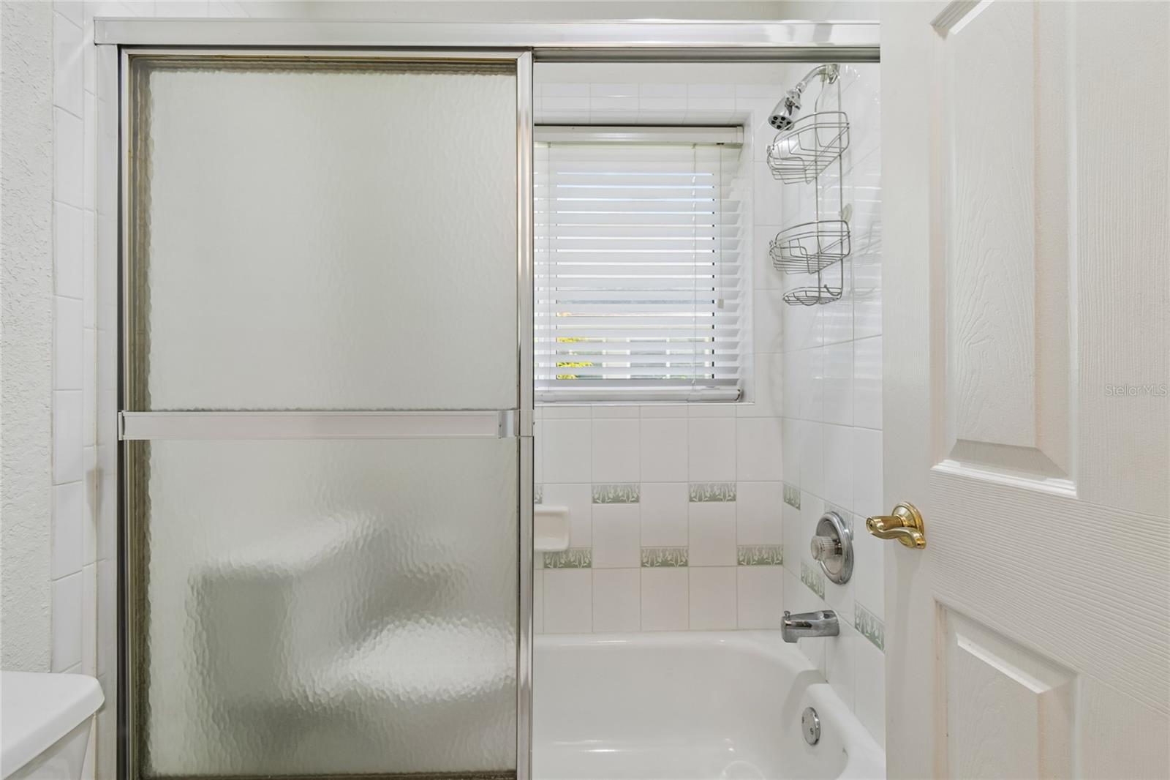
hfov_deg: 100.4
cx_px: 585
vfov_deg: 77.3
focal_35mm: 15
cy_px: 390
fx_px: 487
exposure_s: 1/8
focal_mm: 10
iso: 100
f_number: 7.1
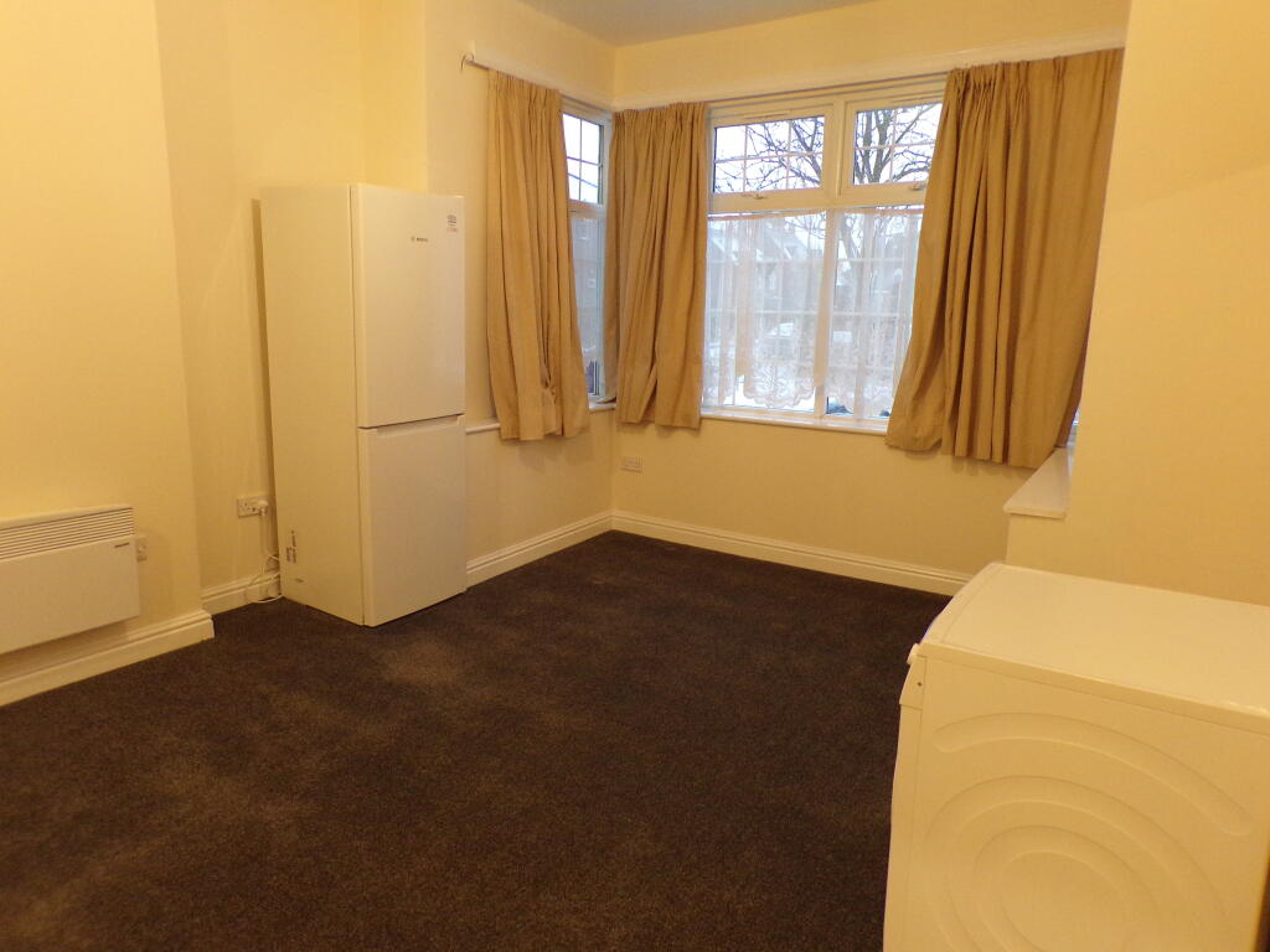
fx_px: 881
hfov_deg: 71.6
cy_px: 476
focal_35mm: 24
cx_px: 635
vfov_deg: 56.8
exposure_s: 1/17
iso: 291
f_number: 3
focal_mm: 4.3
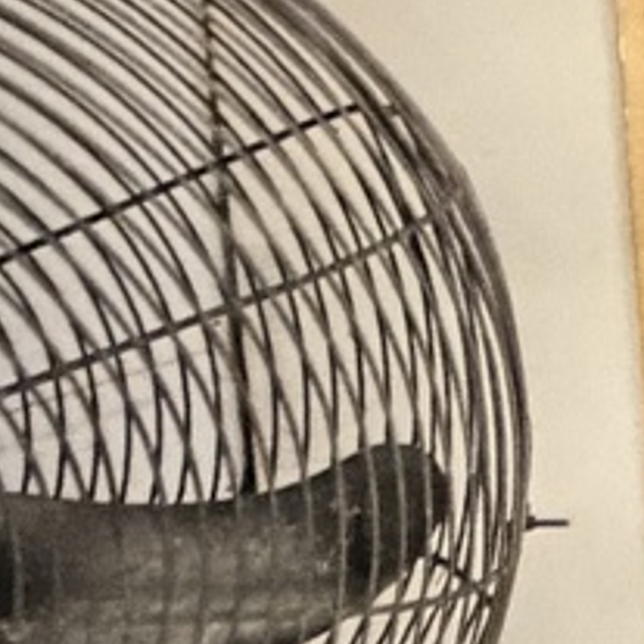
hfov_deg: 13.1
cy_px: 118
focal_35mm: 86
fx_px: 1810
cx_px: 1674
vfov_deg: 19.9
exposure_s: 1/29
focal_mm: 2.22
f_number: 2.2
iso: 1250
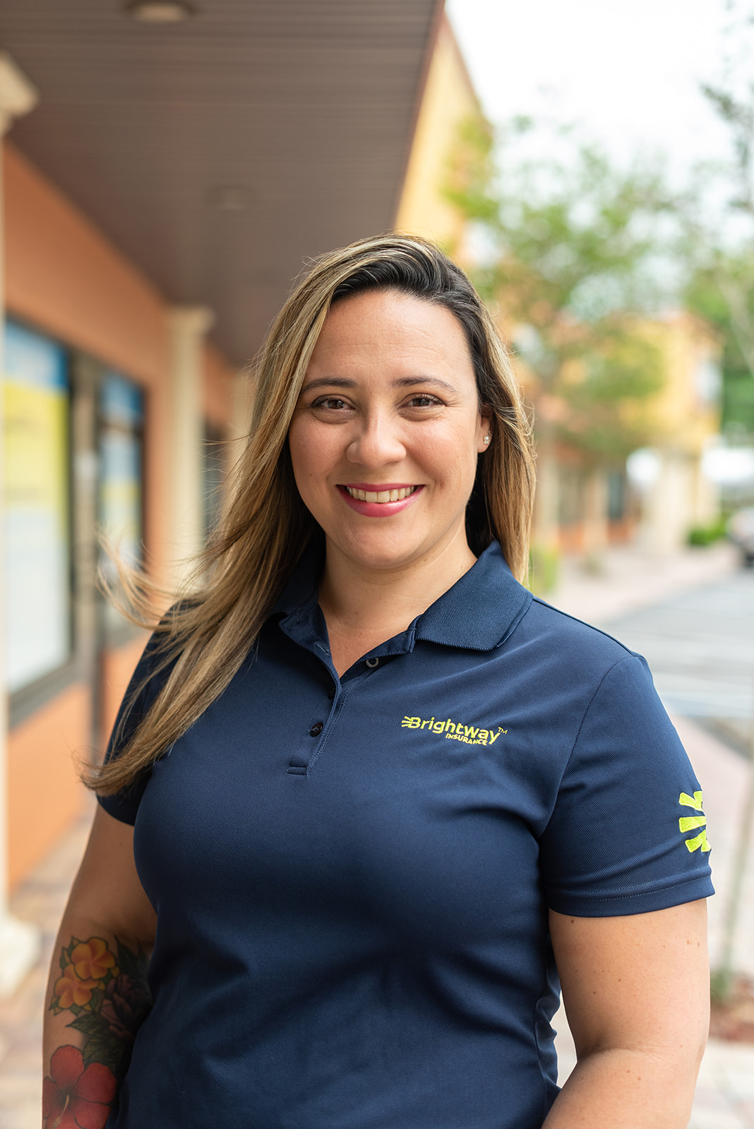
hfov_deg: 27.0
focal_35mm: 50
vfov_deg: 39.6
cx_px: 377
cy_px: 564
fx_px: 1569
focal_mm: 50
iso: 400
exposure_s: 1/800
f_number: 2.8
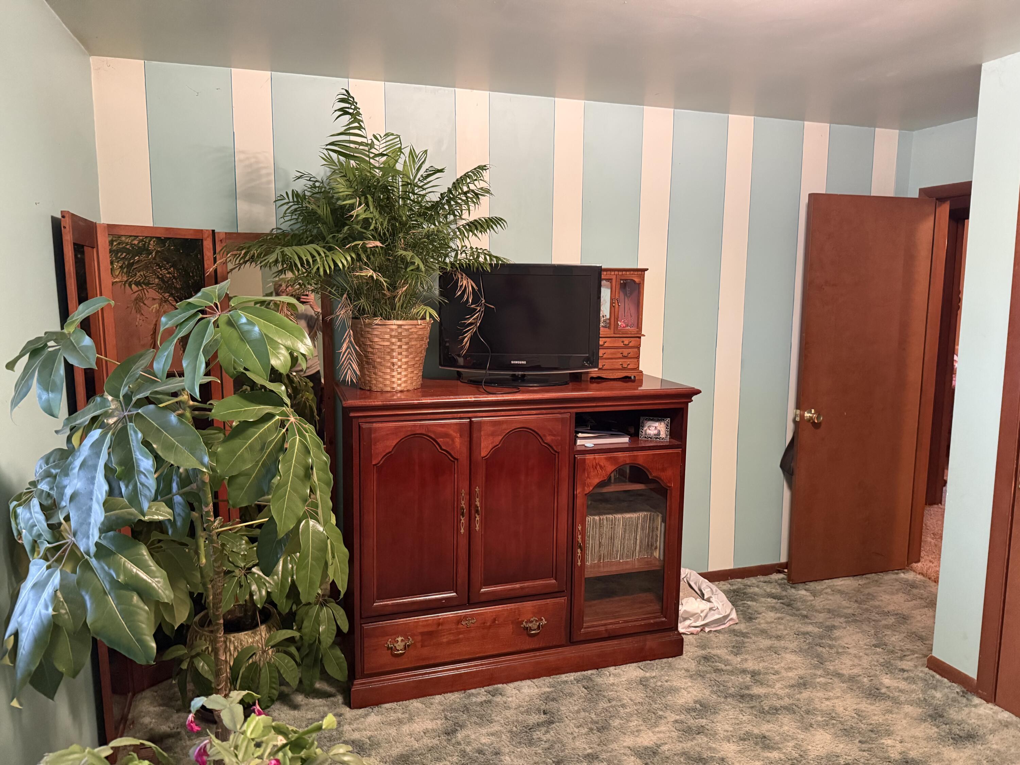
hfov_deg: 71.6
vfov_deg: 56.8
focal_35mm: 24
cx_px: 510
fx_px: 707
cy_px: 382
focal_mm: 6.76
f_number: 1.78
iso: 800
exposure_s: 1/40
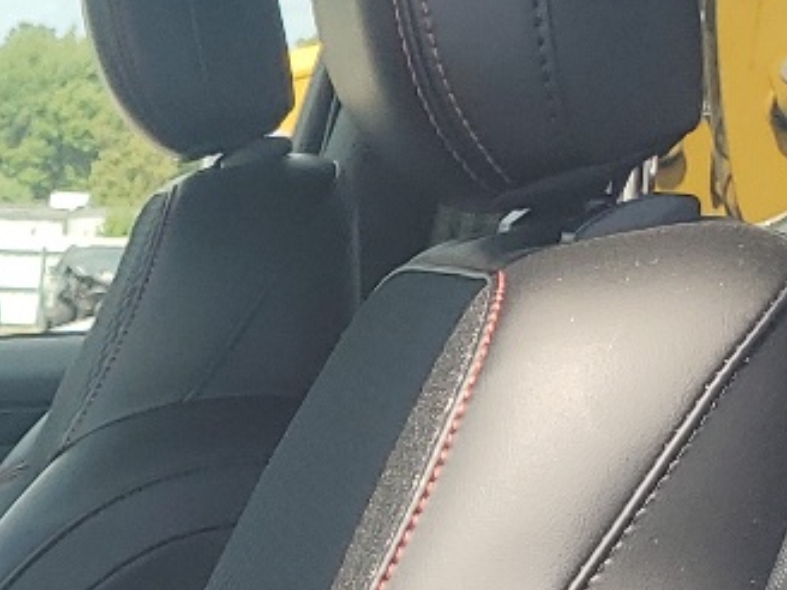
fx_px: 2887
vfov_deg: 10.8
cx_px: -703
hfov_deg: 13.6
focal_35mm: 127
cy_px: 1139
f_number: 1.5
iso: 50
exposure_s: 1/833
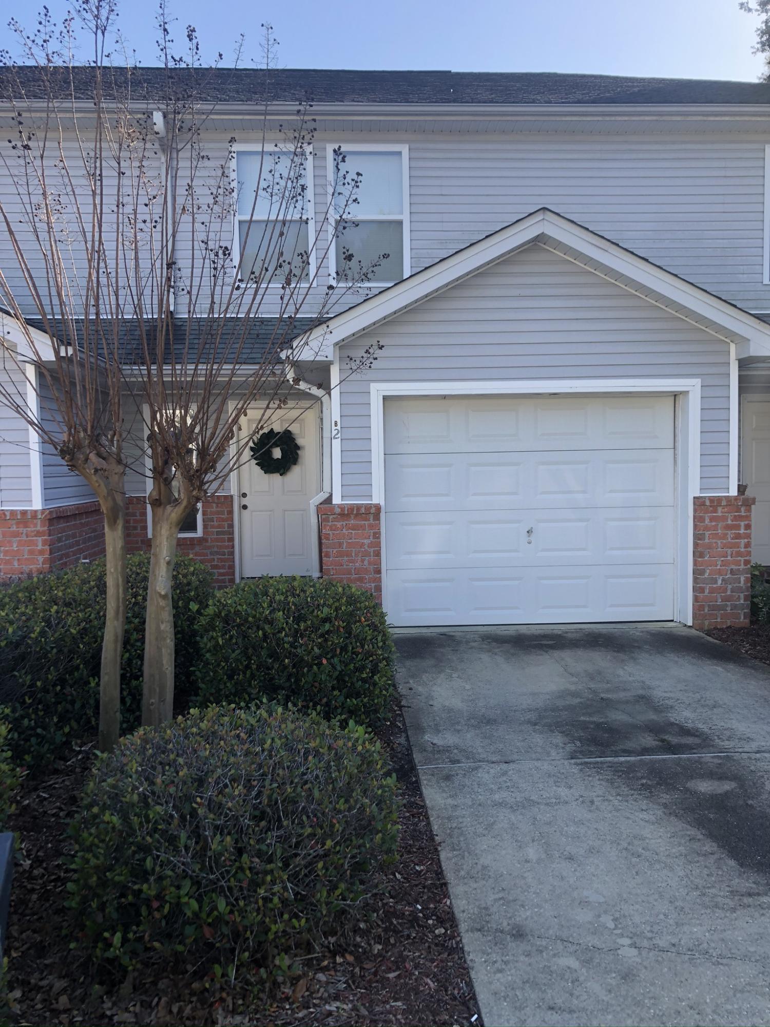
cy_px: 514
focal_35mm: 28
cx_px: 385
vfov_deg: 63.4
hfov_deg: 49.7
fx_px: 830
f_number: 1.8
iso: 20
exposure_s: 1/363
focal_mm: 3.99
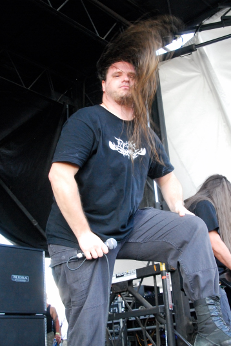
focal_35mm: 47
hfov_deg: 28.7
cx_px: 122
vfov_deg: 41.9
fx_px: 452
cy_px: 180
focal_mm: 28
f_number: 7.1
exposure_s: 1/125
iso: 1250
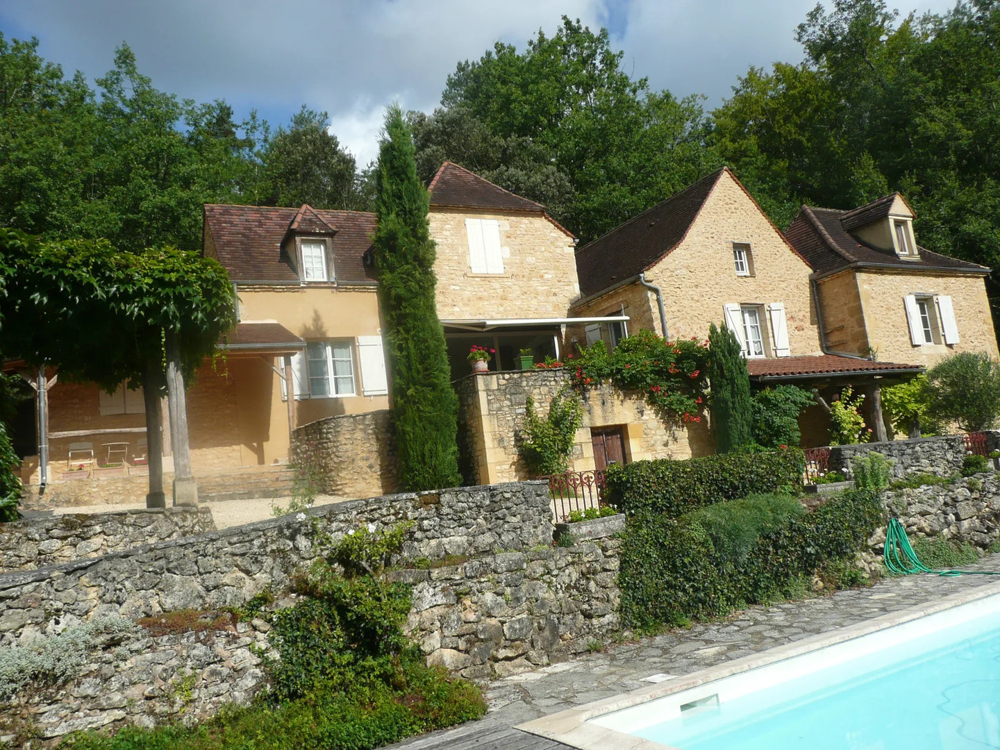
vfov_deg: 49.7
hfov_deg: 63.4
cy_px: 375
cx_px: 500
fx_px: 809
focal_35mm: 28
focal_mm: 4.6
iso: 100
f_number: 8
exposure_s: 1/320
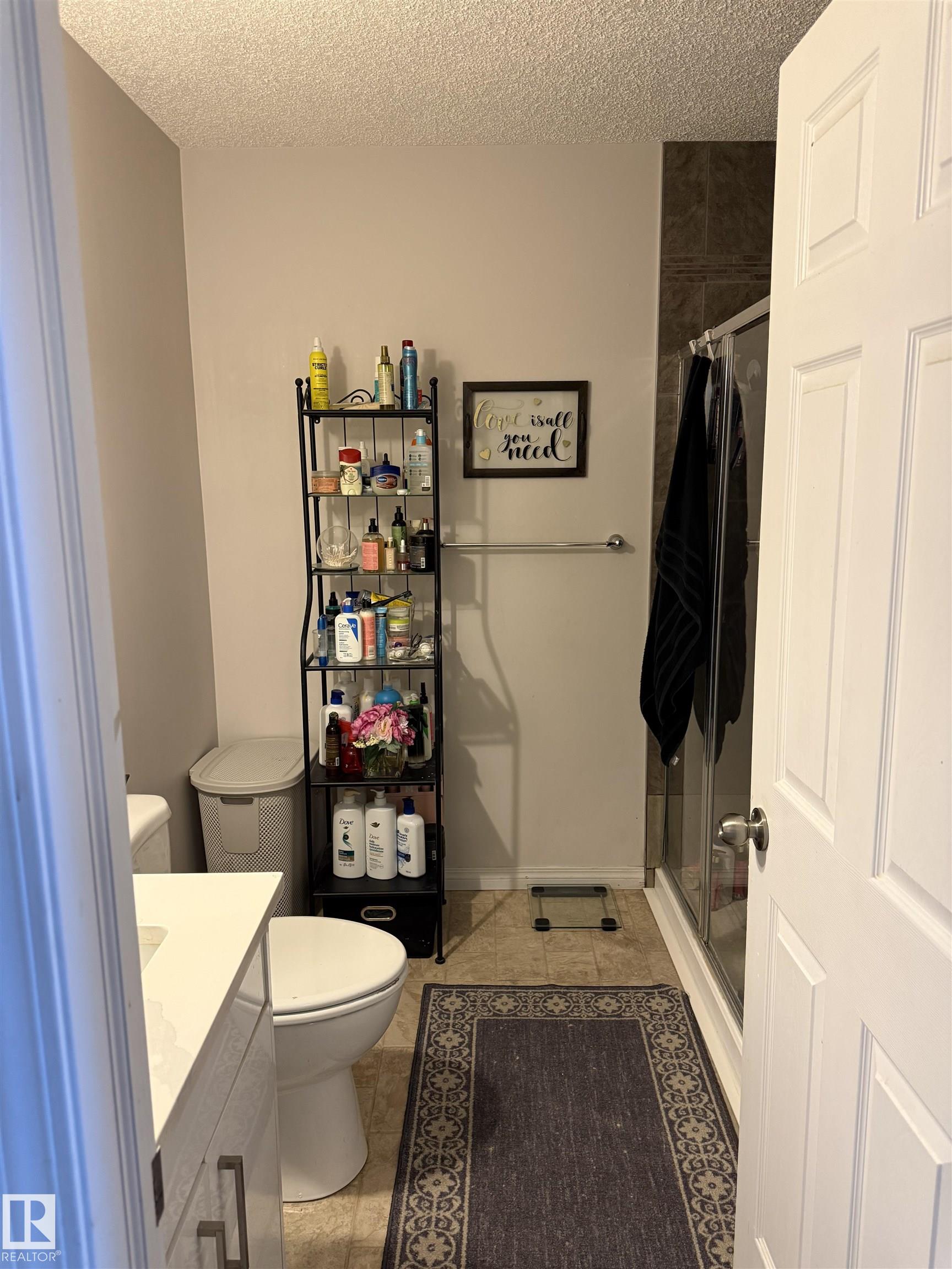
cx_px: 476
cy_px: 634
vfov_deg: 71.6
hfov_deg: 56.8
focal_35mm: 24
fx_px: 880
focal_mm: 6.76
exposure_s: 1/60
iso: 400
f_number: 1.78
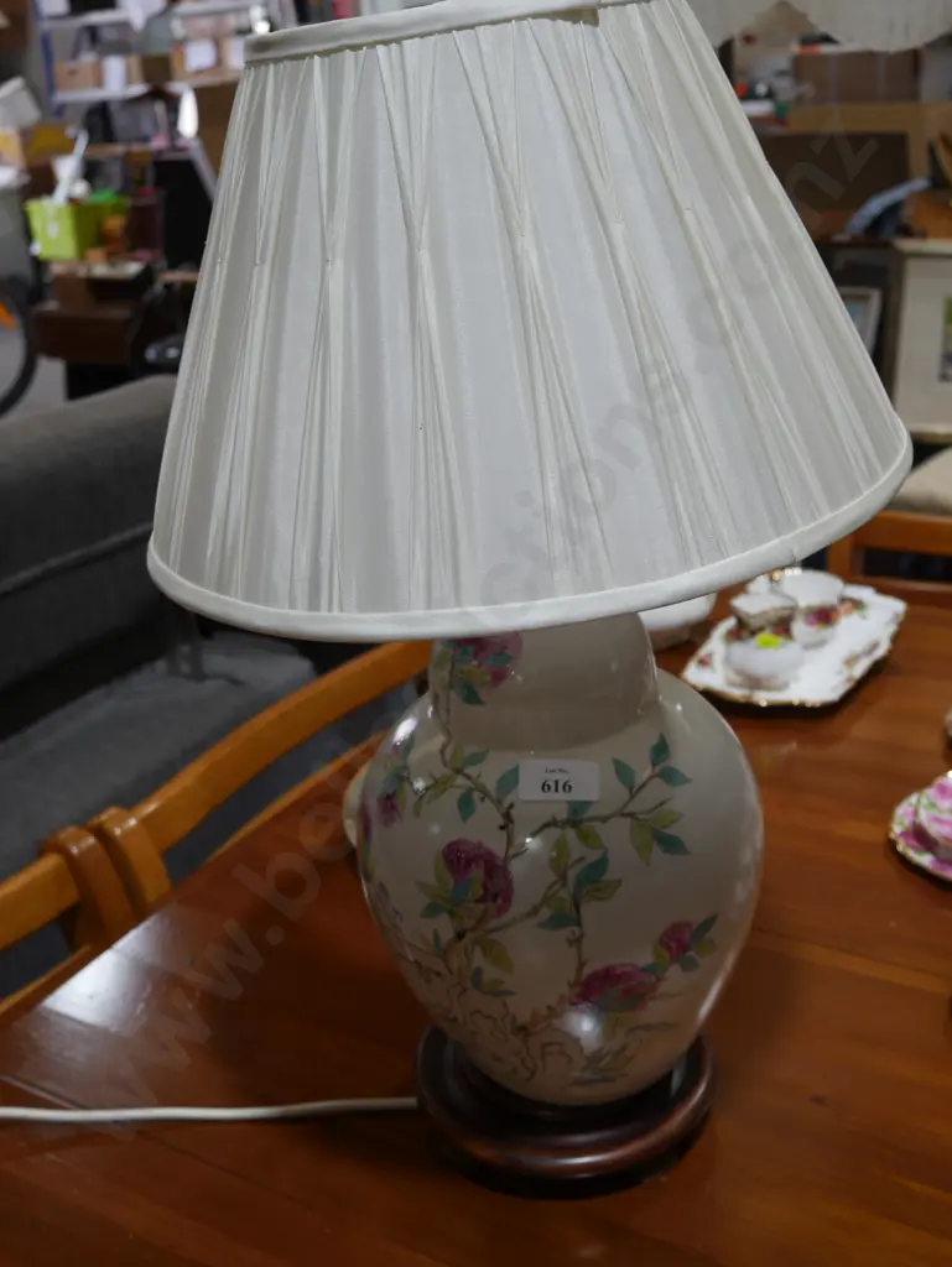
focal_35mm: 40
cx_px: 476
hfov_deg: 36.0
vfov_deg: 46.8
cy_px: 634
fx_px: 1466
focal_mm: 20
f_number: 4.4
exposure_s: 1/80
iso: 200
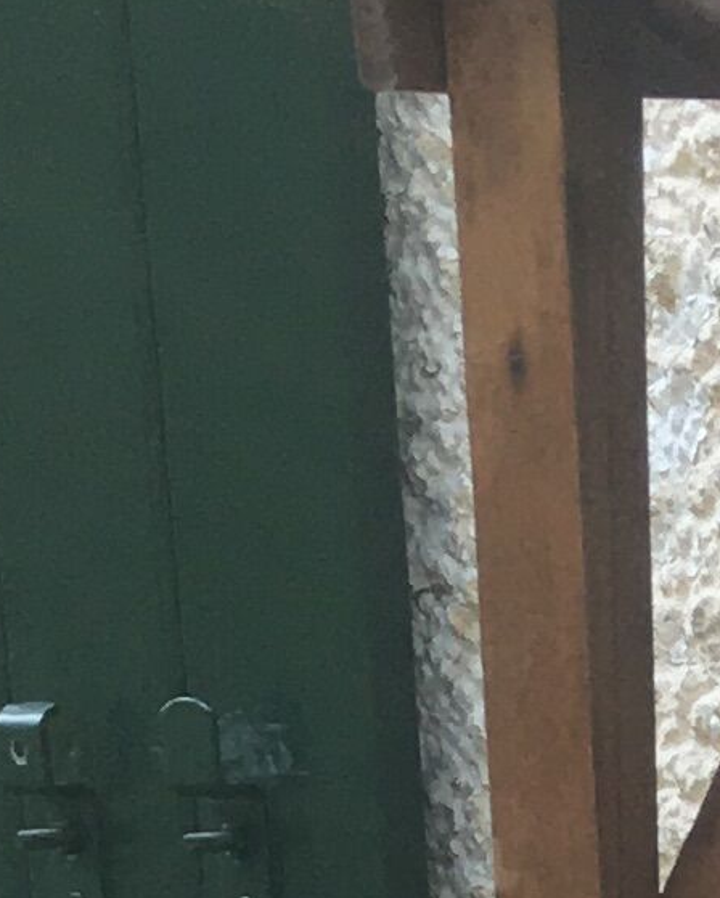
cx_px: 1019
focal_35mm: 204
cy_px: 2834
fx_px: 5428
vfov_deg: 7.9
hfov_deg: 7.5
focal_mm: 4.15
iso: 32
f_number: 2.2
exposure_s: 1/100
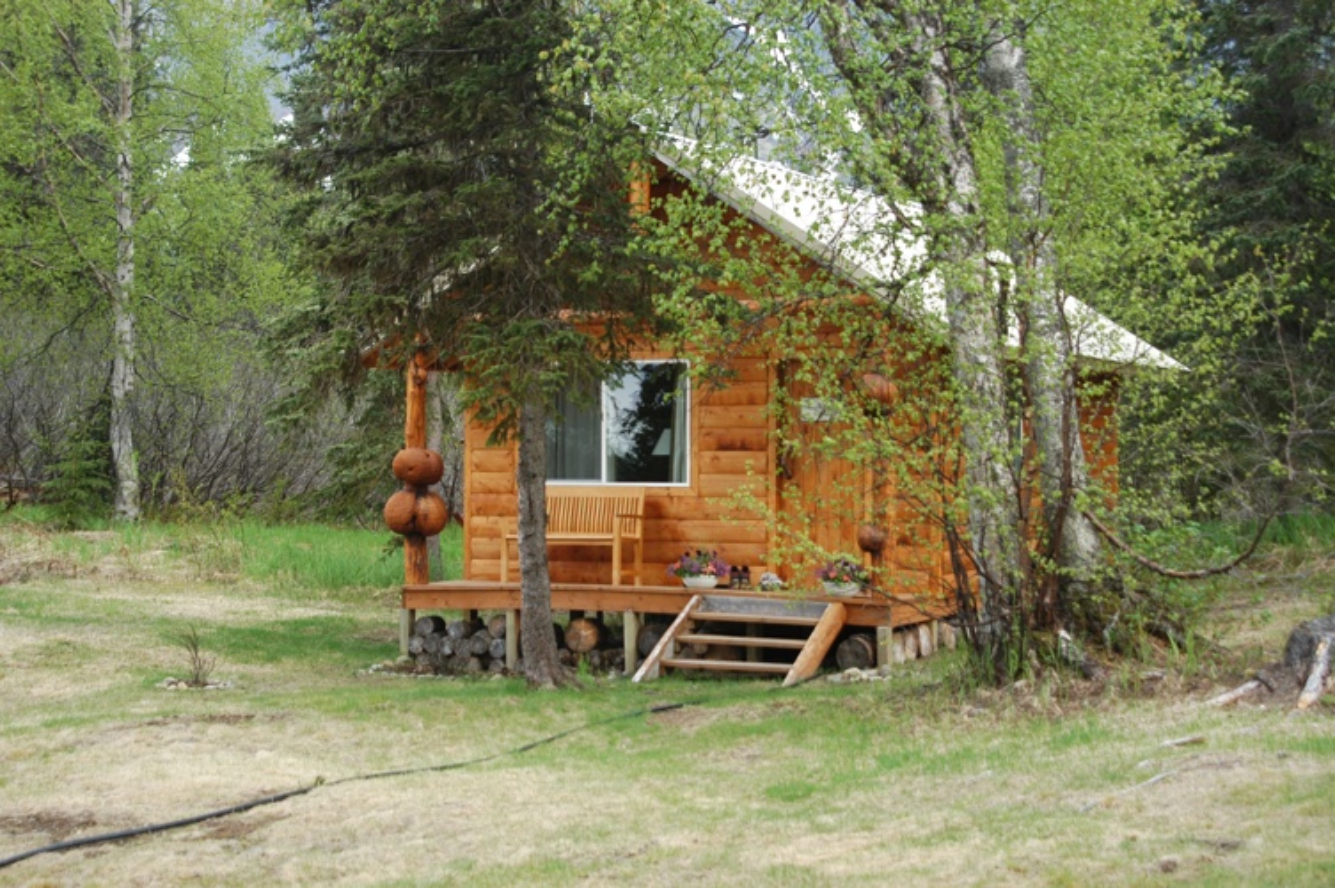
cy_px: 444
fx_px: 2334
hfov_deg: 31.9
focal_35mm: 63
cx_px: 668
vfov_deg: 21.5
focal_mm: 42
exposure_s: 1/160
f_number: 4.8
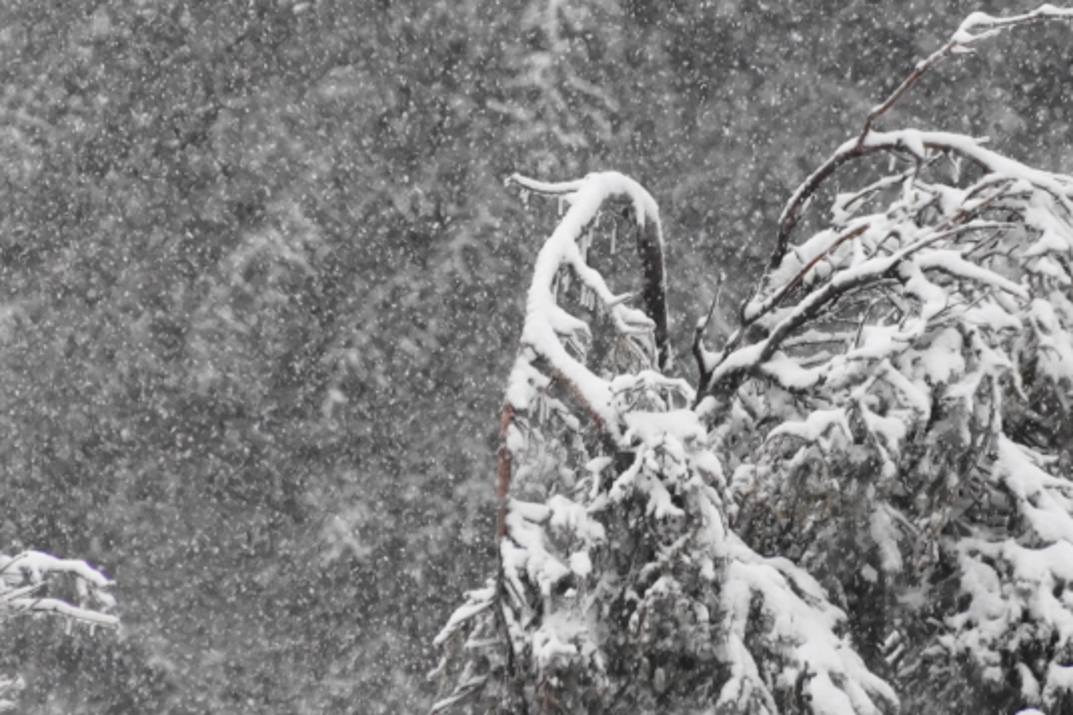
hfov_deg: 3.0
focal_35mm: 699
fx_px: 20826
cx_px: 740
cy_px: 252
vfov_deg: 2.0
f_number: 8
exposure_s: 1/640
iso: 3200
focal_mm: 250
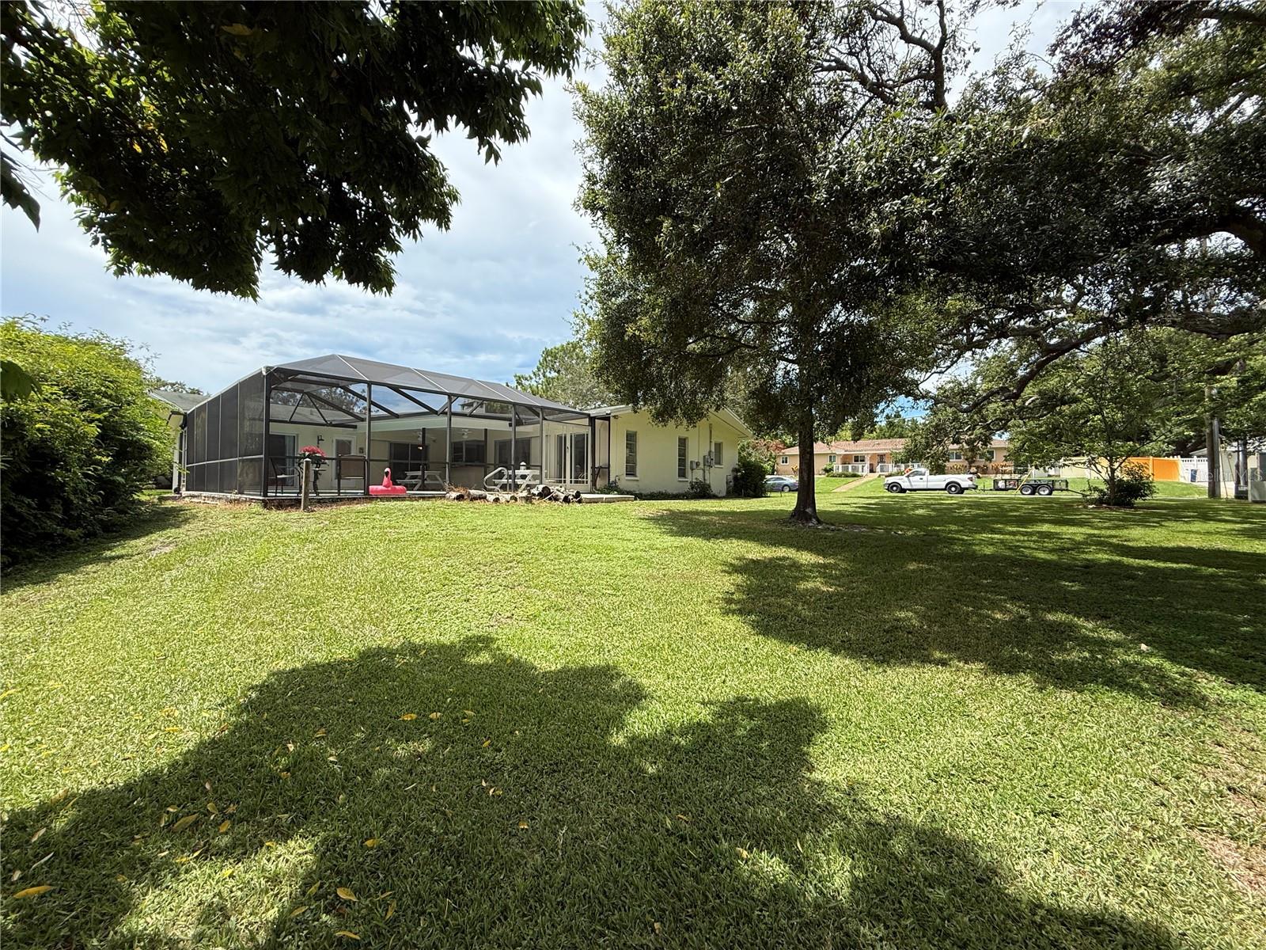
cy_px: 475
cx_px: 633
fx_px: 512
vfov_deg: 85.7
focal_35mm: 14
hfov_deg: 102.1
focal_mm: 2.22
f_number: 2.2
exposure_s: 1/1368
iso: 64
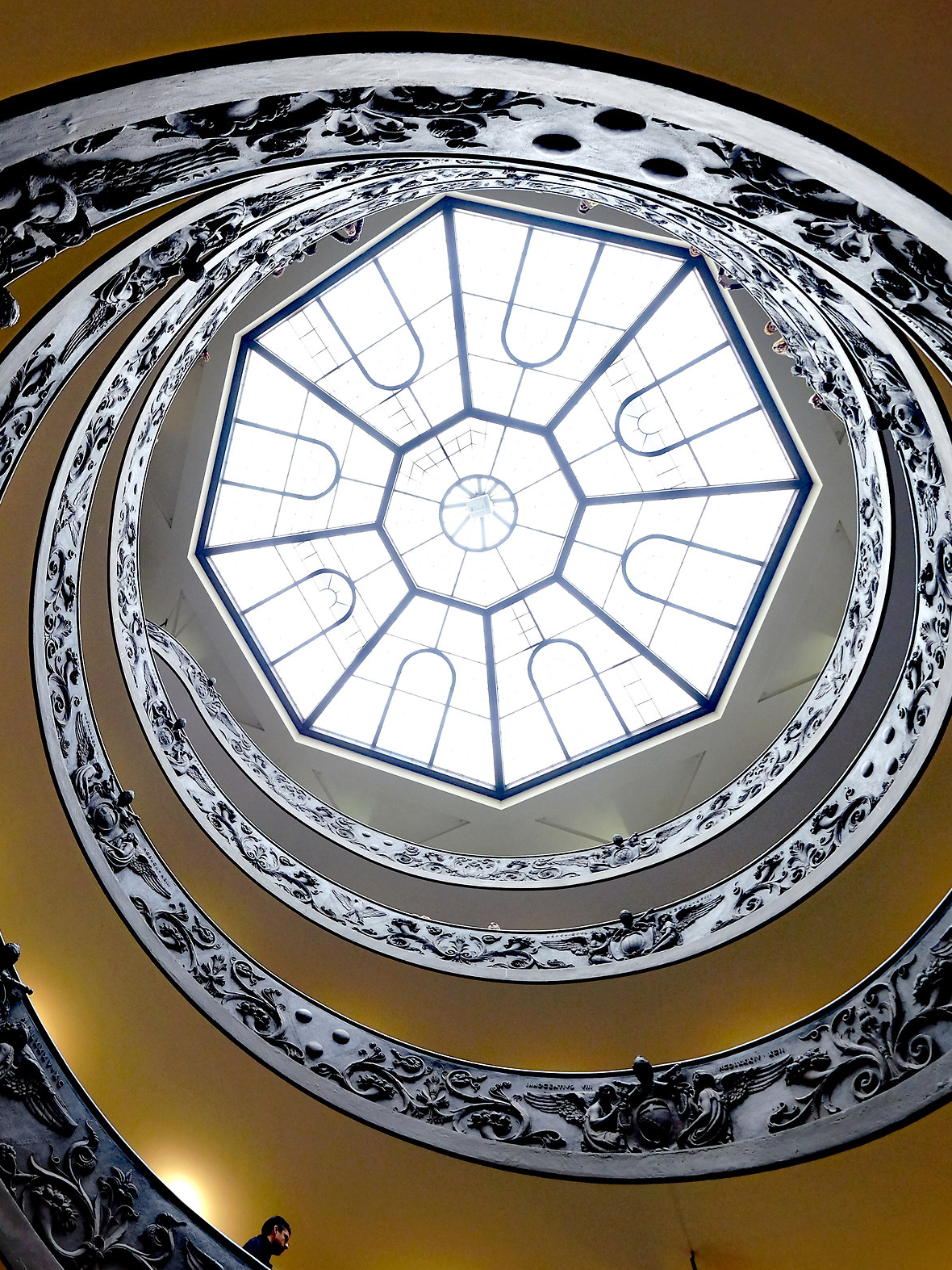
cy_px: 644
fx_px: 807
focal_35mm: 22
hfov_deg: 59.3
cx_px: 299
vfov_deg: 76.4
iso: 1000
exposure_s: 1/120
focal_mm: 10
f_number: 4
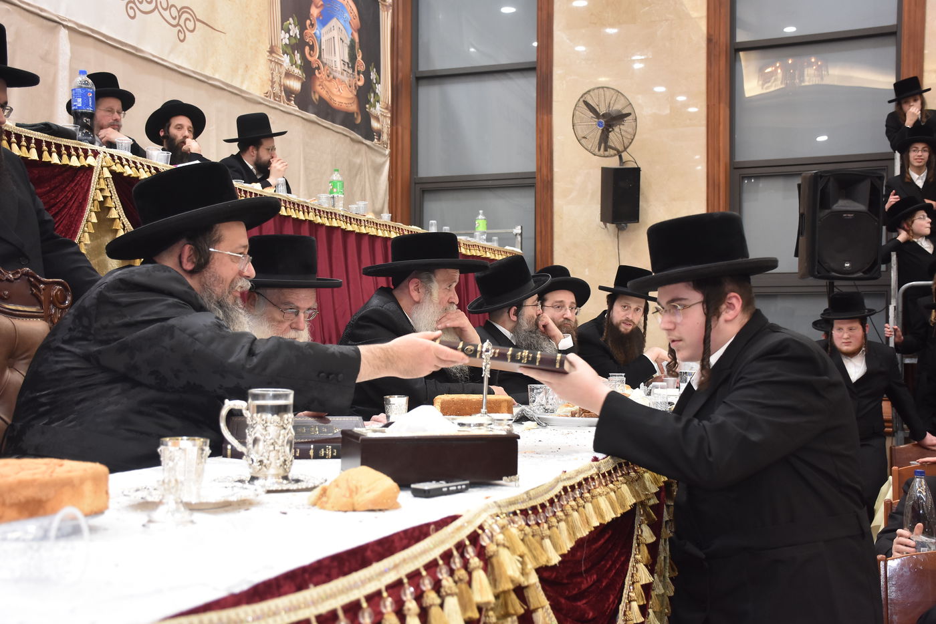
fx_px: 1053
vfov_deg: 33.0
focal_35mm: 40
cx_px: 468
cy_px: 312
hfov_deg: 47.9
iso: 1000
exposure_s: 1/60
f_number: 5.6
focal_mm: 27
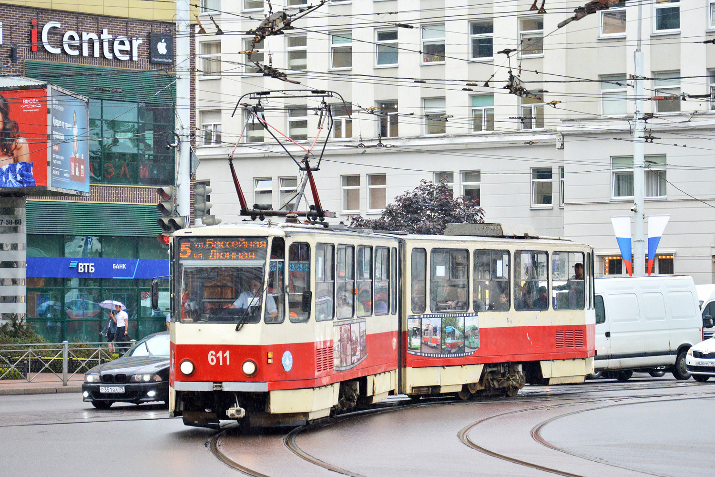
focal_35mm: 112
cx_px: 358
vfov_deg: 12.2
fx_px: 2234
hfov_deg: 18.2
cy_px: 238
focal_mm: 75
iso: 400
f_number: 5.6
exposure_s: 1/320
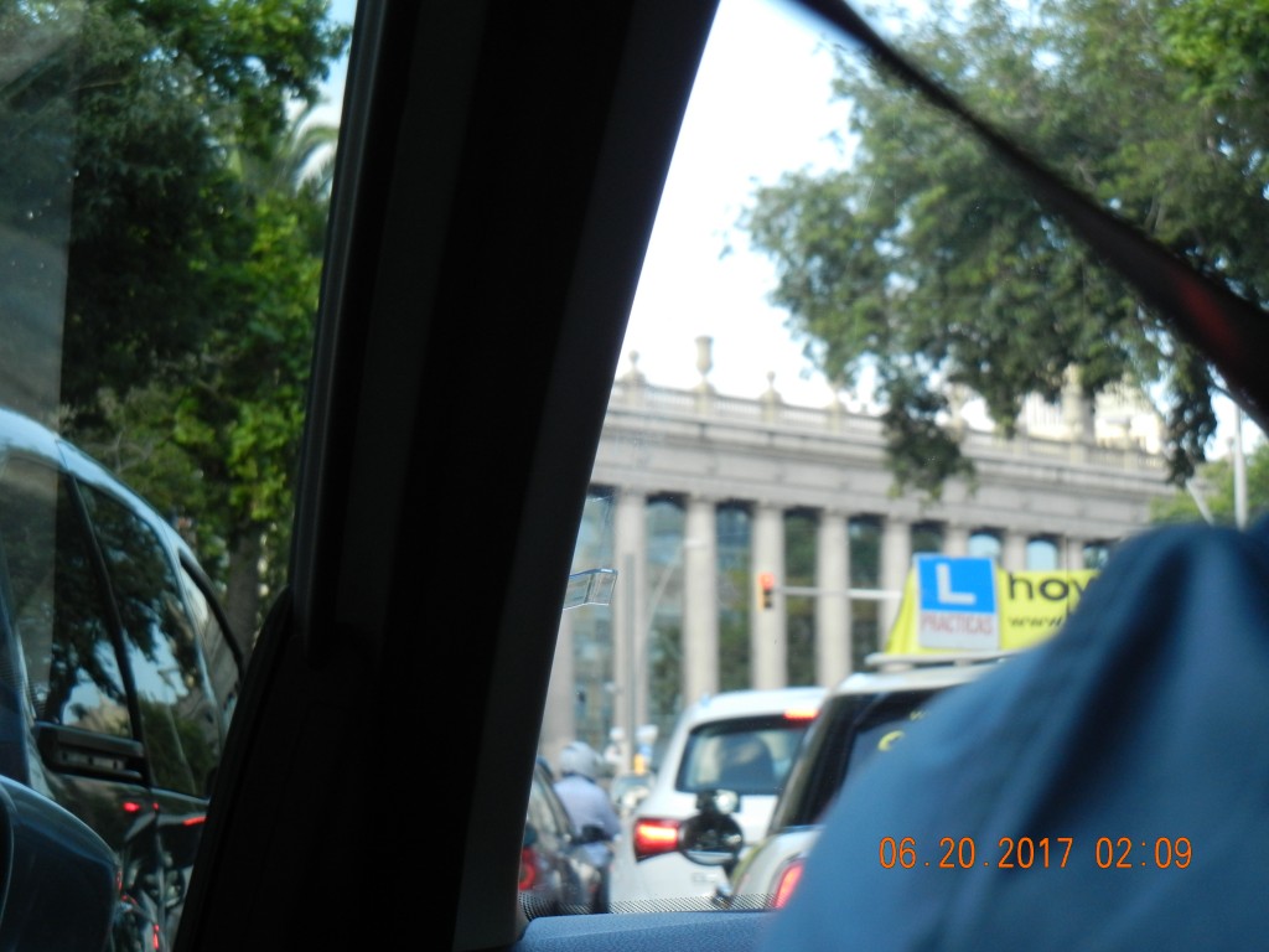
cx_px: 634
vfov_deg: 16.6
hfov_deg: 22.0
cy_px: 476
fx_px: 3263
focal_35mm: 89
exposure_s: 1/250
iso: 342
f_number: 4.4
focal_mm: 16
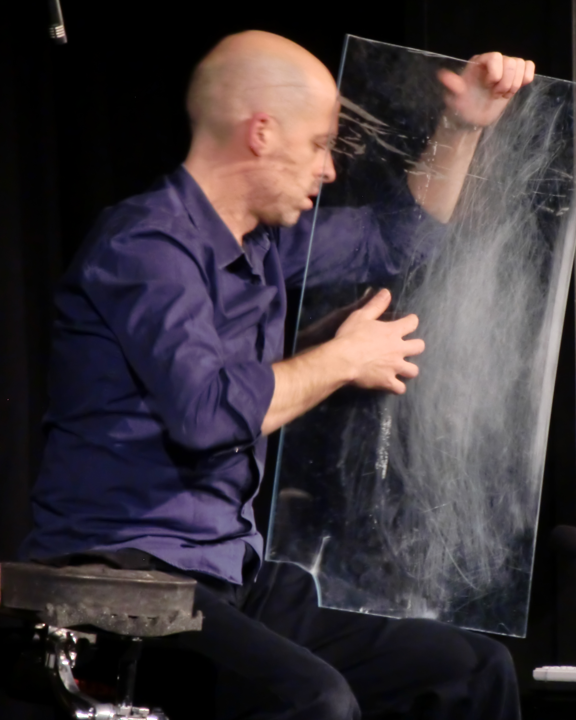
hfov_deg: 4.9
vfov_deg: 6.2
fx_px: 6670
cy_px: 360
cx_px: 424
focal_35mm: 313
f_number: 5.8
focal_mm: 43
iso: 400
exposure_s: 1/13
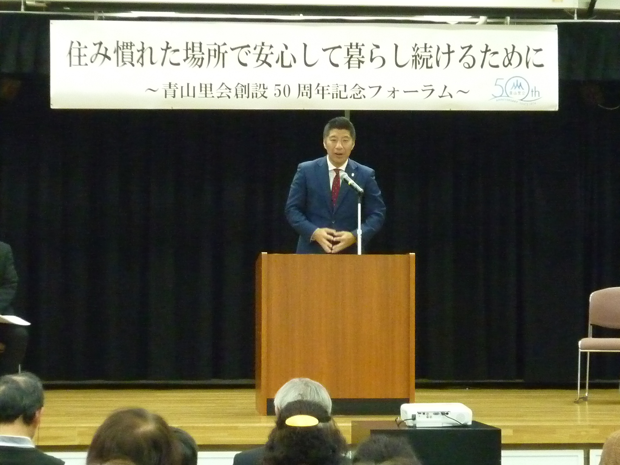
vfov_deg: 14.0
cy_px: 232
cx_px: 310
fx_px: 1899
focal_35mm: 106
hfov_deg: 18.5
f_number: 3.6
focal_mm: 9.9
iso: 800
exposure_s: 1/50
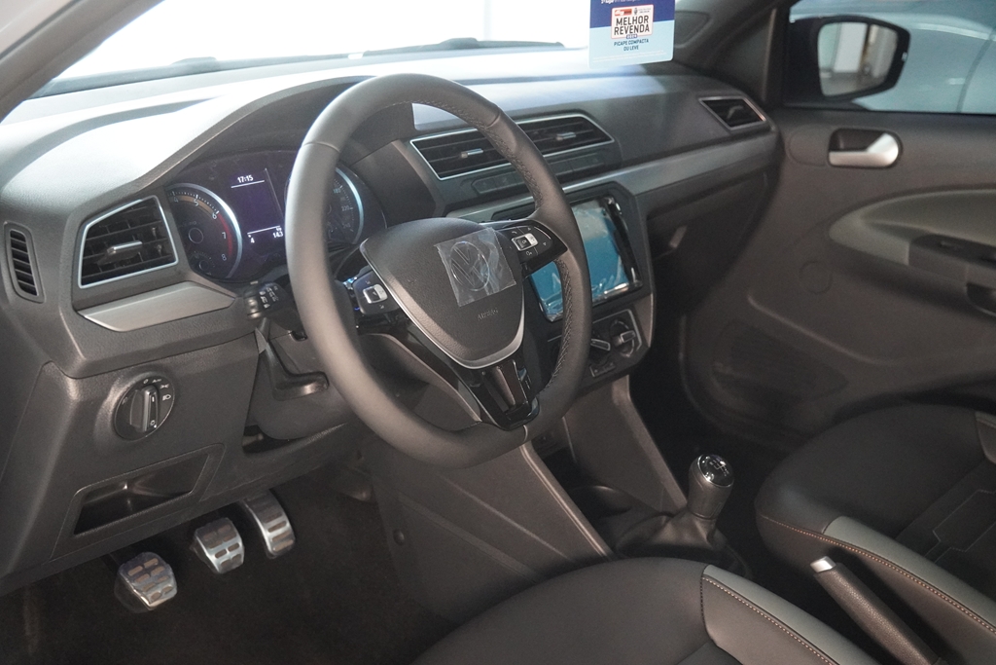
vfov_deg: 29.0
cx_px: 498
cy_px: 332
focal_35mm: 46
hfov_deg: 42.3
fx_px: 1287
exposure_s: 1/160
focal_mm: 31
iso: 5000
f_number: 2.8
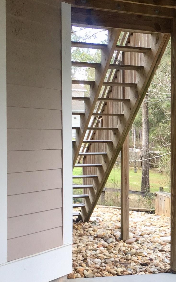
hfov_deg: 15.4
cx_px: 257
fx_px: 606
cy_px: 180
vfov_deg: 26.0
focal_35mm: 79
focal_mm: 4.15
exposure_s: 1/120
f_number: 2.2
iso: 40
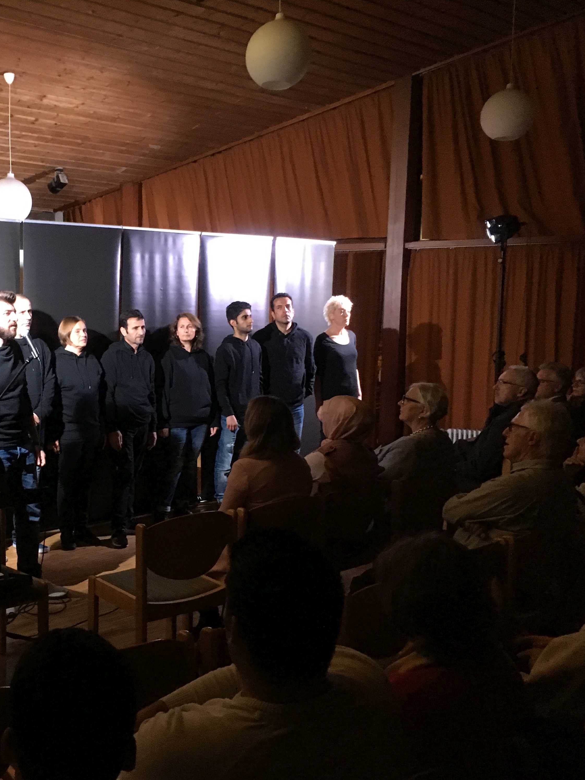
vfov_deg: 47.9
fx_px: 879
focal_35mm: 39
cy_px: 391
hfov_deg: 35.5
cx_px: 109
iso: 250
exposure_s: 1/17
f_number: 2.2
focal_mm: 4.15
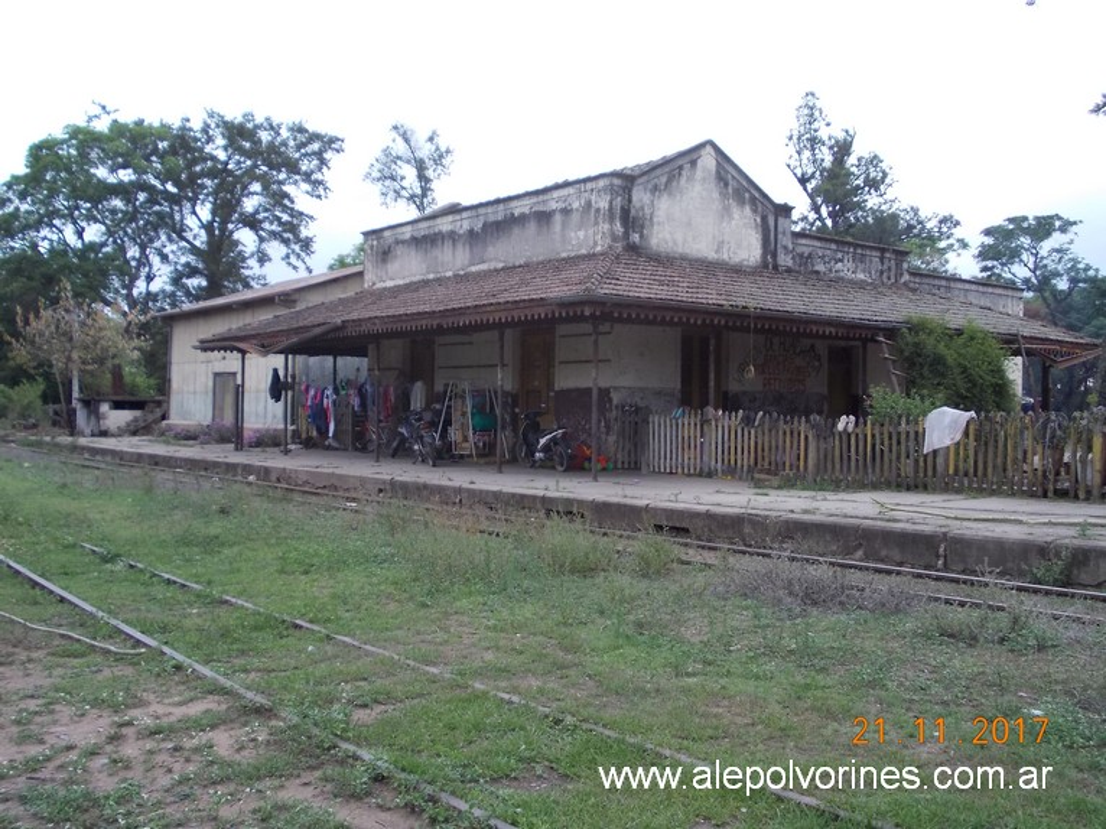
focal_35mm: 38
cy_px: 414
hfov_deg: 49.0
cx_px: 553
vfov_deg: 37.7
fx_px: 1214
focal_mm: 5.3
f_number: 3.1
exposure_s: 1/30
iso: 125
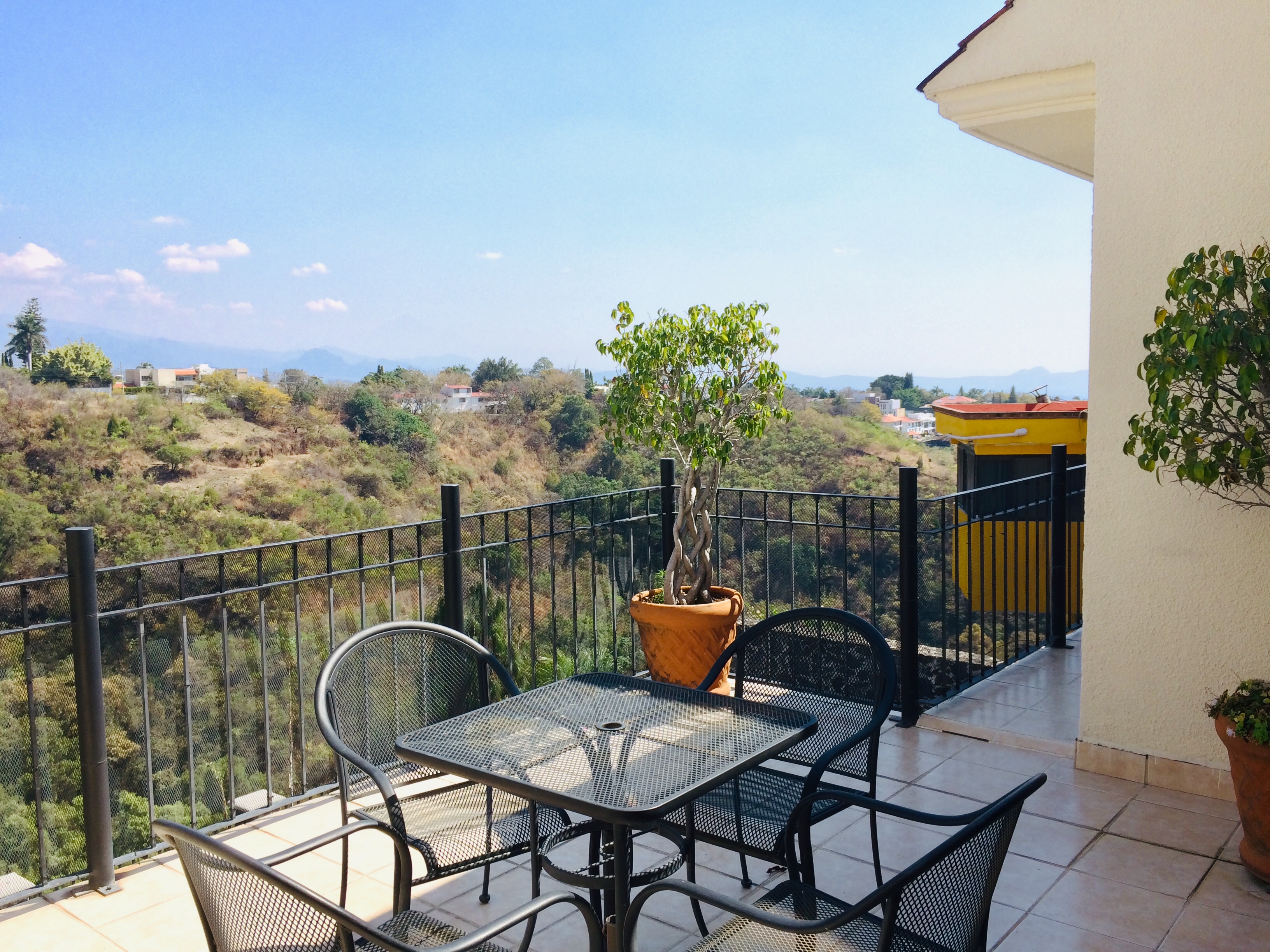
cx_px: 635
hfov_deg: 61.7
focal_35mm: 29
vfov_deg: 48.2
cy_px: 476
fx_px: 1064
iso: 32
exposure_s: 1/641
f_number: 2.2
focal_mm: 4.15
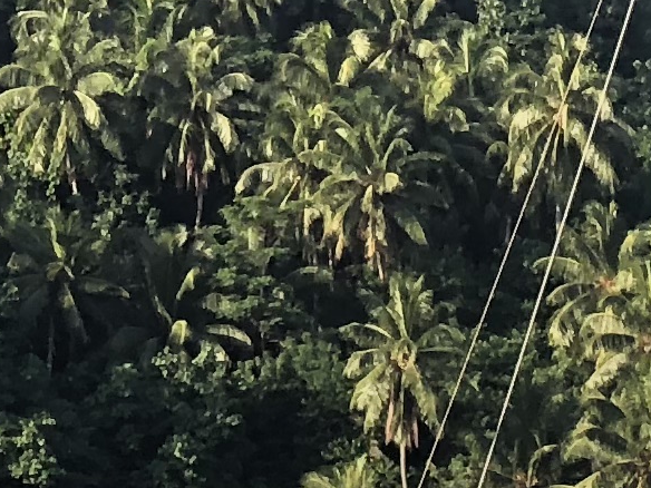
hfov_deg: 5.3
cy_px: 1584
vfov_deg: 4.0
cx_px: 1572
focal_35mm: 359
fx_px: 6751
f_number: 2.4
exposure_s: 1/294
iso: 16
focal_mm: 6
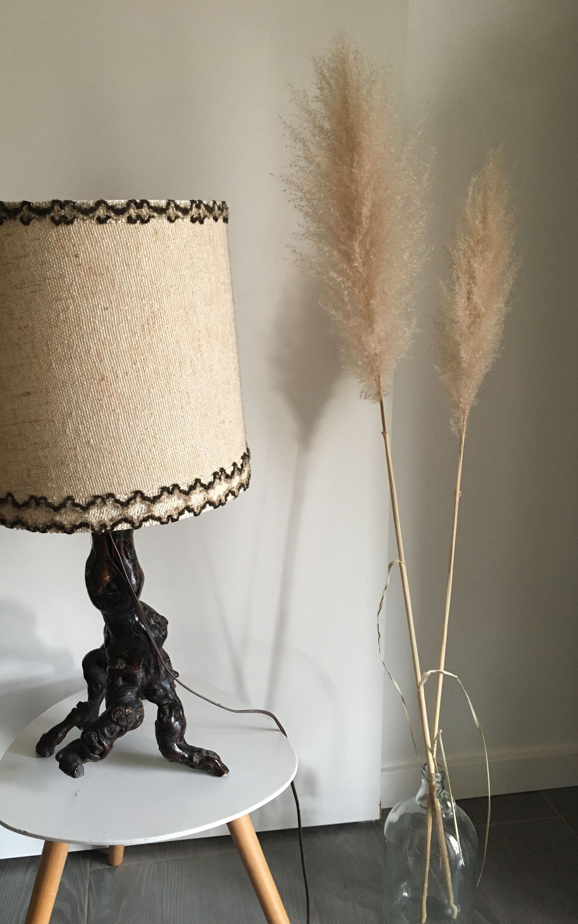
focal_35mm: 31
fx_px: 781
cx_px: 235
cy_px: 465
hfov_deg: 40.4
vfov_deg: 61.2
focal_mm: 4.15
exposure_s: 1/33
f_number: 2.2
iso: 160
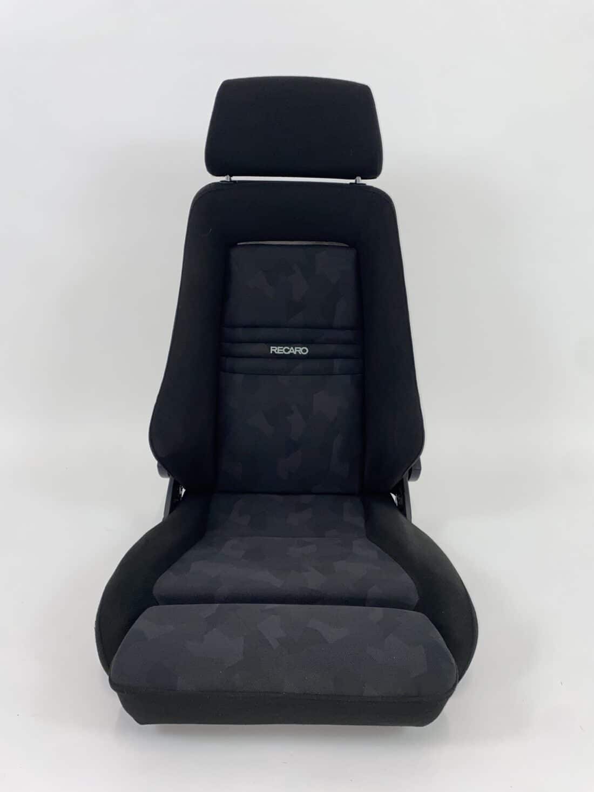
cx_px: 297
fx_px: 595
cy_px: 396
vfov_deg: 67.3
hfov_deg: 53.1
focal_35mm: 26
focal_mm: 4.25
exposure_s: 1/100
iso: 50
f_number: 1.8
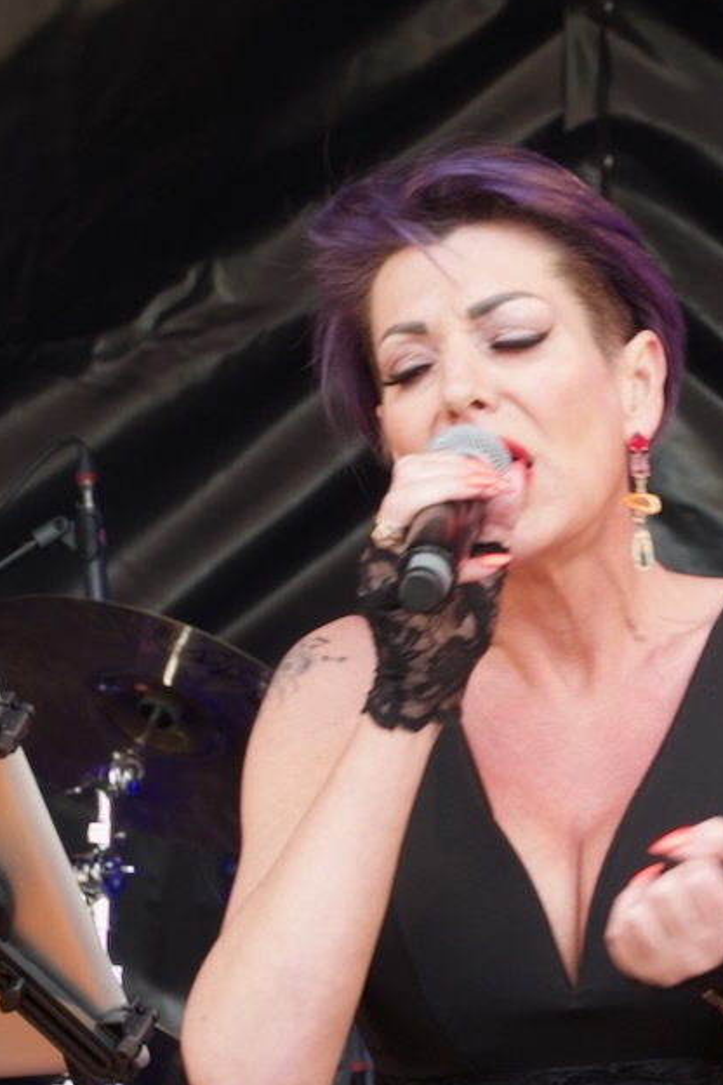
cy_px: 621
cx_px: 579
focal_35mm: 199
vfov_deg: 10.3
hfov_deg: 6.9
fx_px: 5994
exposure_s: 1/50
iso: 100
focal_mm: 35.68
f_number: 3.5
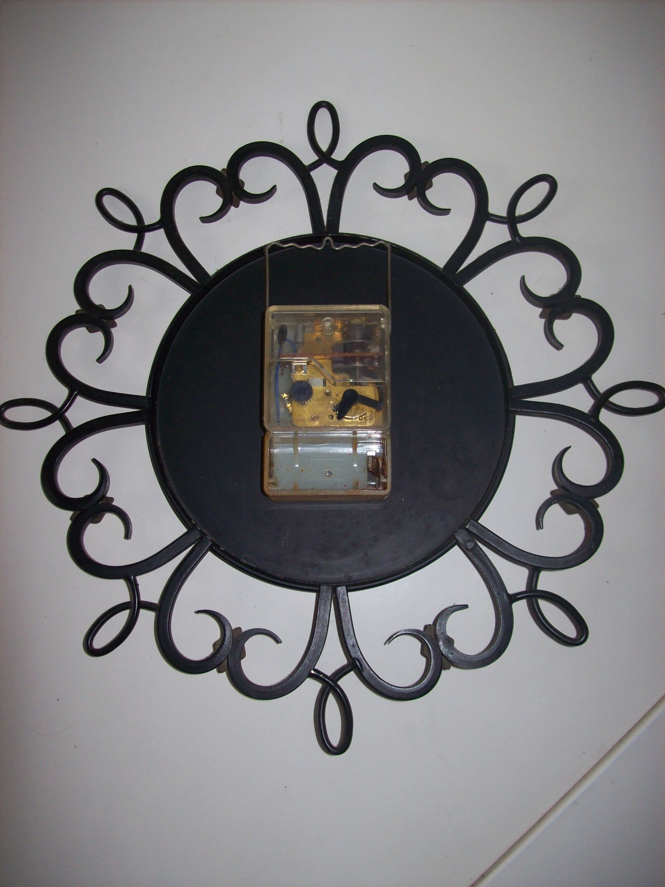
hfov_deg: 39.6
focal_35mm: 36
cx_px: 332
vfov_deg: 51.4
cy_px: 444
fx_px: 923
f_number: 2.7
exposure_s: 1/64
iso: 80
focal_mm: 6
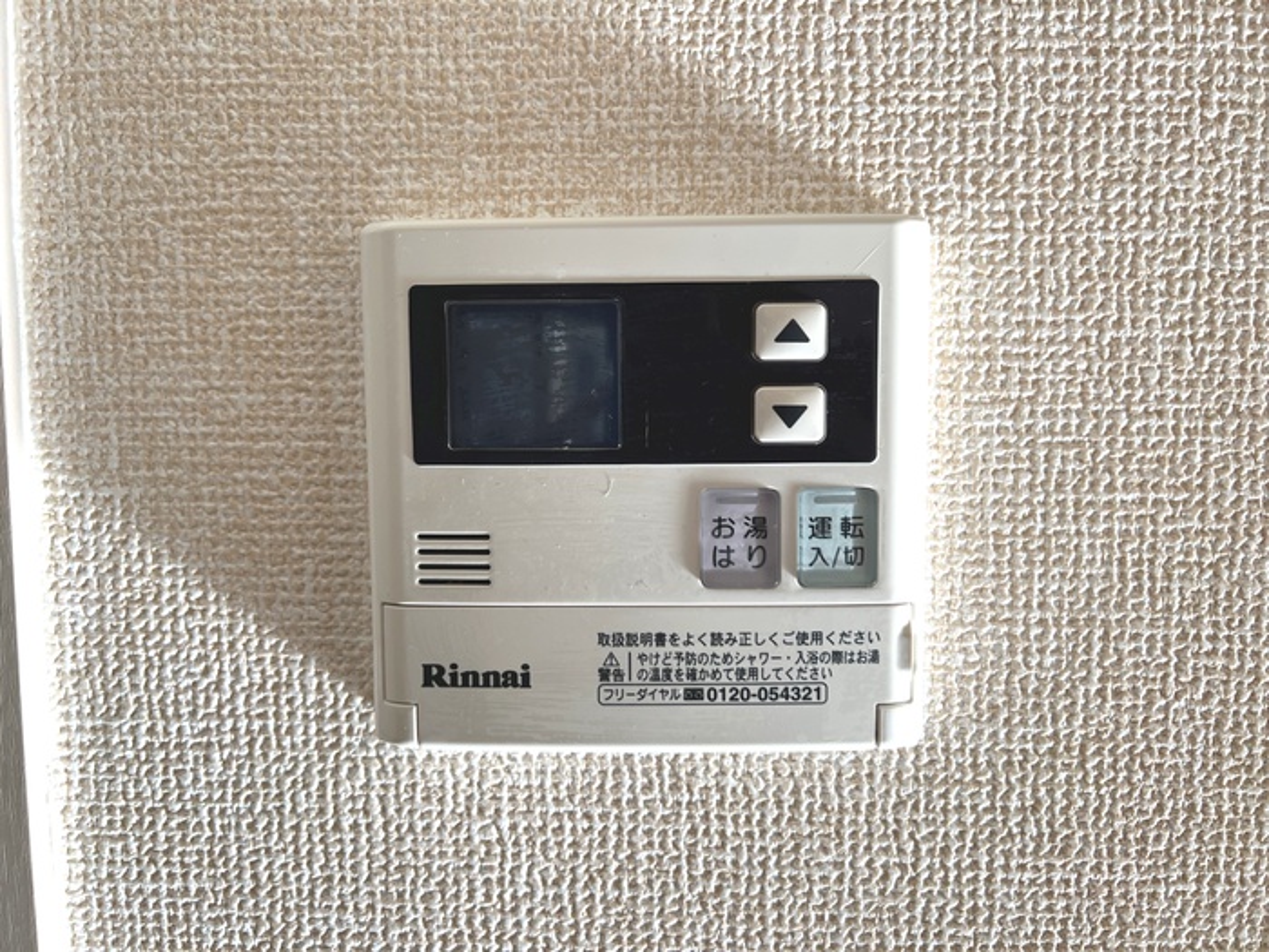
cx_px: 634
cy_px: 476
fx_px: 953
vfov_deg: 53.1
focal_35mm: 26
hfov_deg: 67.3
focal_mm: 5.7
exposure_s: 1/309
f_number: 1.5
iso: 50
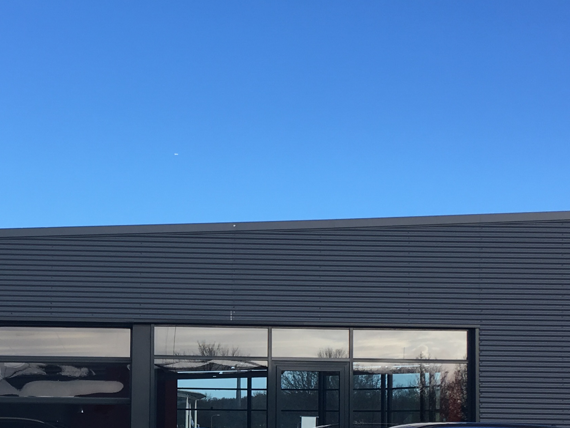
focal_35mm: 70
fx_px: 1153
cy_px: 364
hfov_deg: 27.3
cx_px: 129
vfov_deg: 20.7
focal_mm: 4.15
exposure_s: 1/601
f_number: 2.2
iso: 25
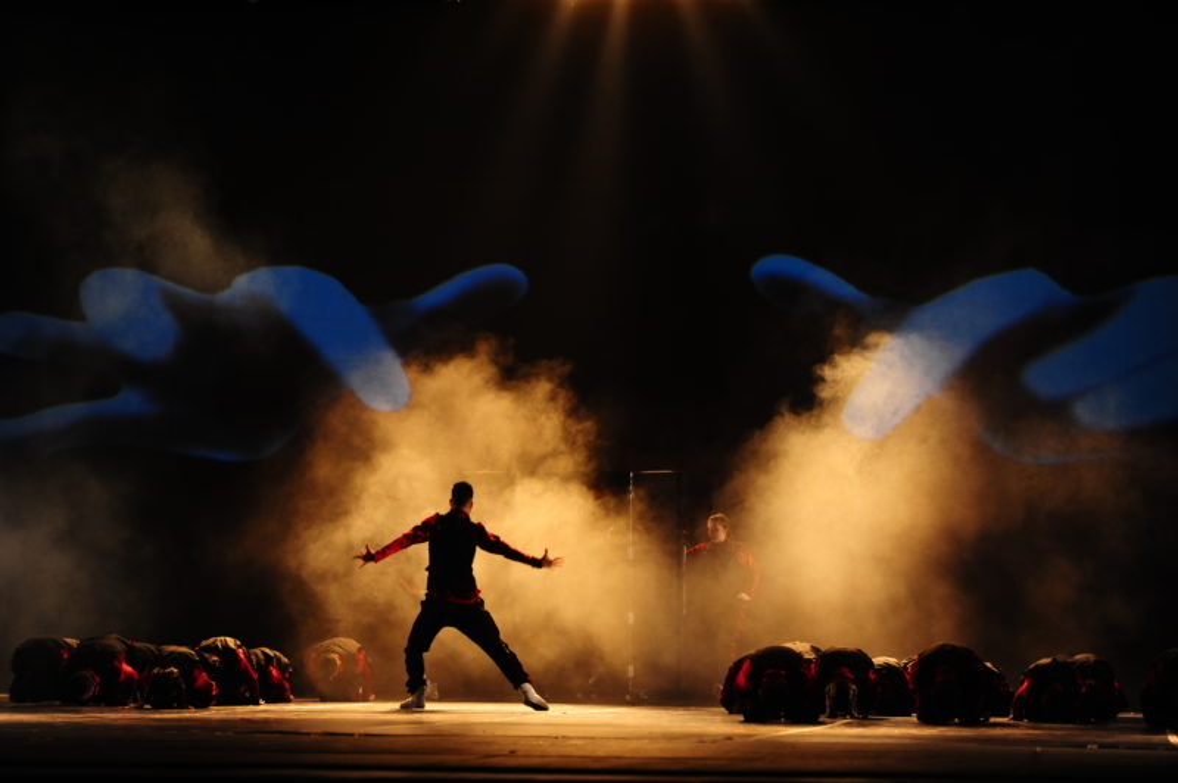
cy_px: 392
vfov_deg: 11.8
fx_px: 3793
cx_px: 589
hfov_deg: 17.7
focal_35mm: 116
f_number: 2.8
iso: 2500
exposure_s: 1/200
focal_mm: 116
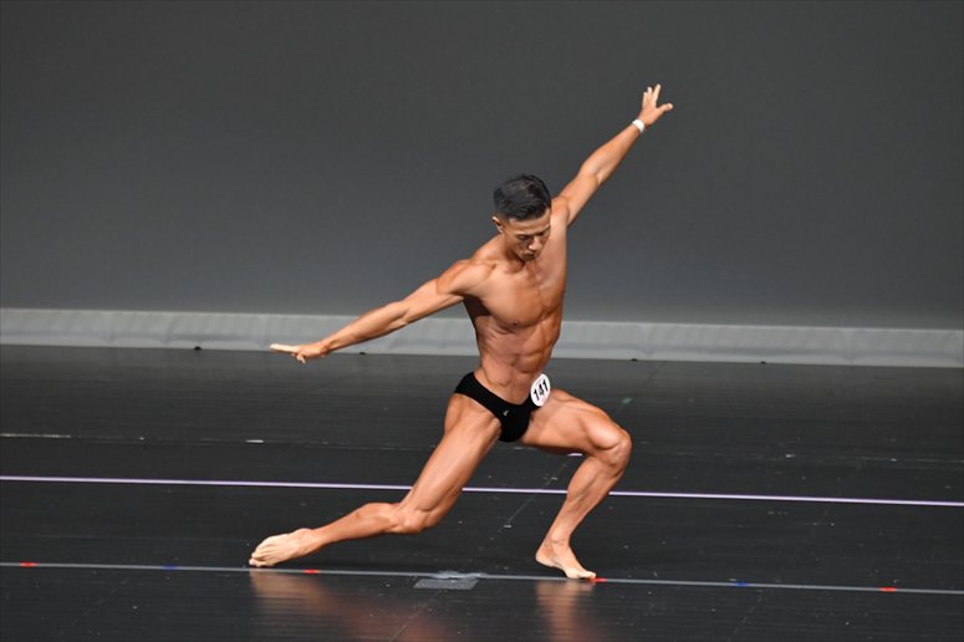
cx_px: 482
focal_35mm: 375
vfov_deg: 3.7
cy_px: 321
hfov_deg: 5.5
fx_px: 10037
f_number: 5.6
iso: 4000
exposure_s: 1/400
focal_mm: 250
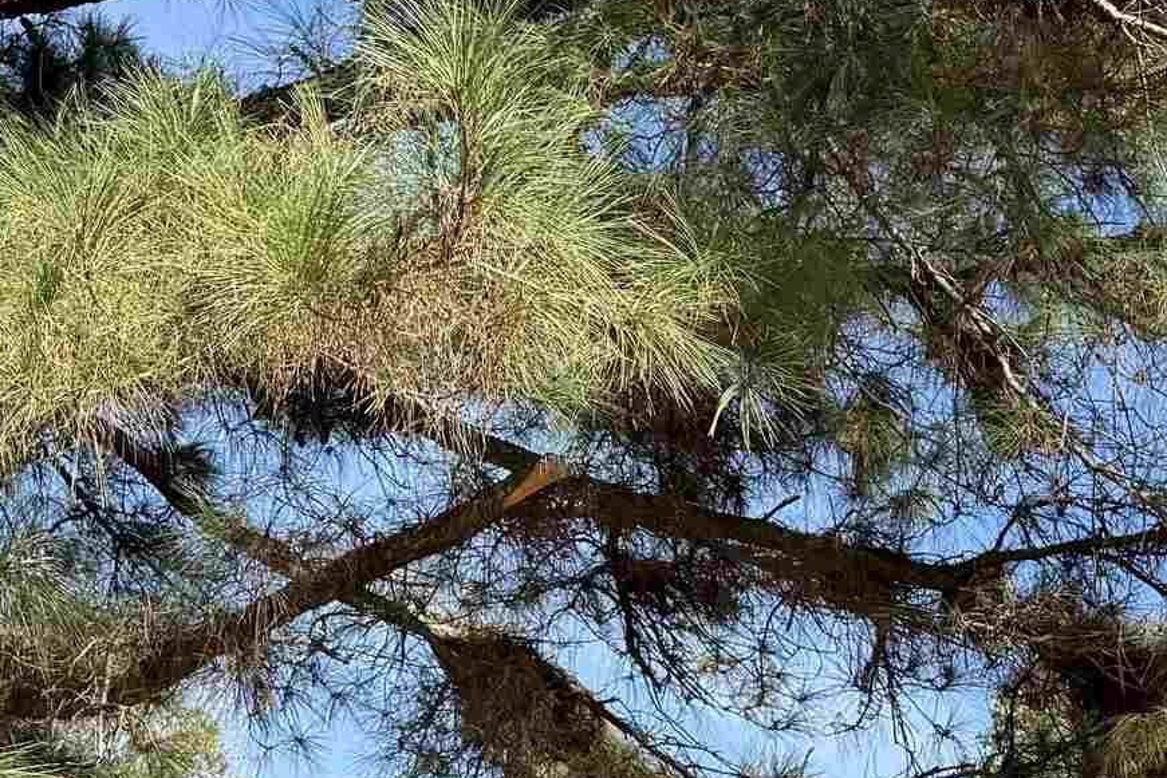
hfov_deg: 23.1
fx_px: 2853
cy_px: 1031
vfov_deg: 14.8
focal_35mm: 88
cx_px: 632
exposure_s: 1/1271
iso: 80
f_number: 1.78
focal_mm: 6.76
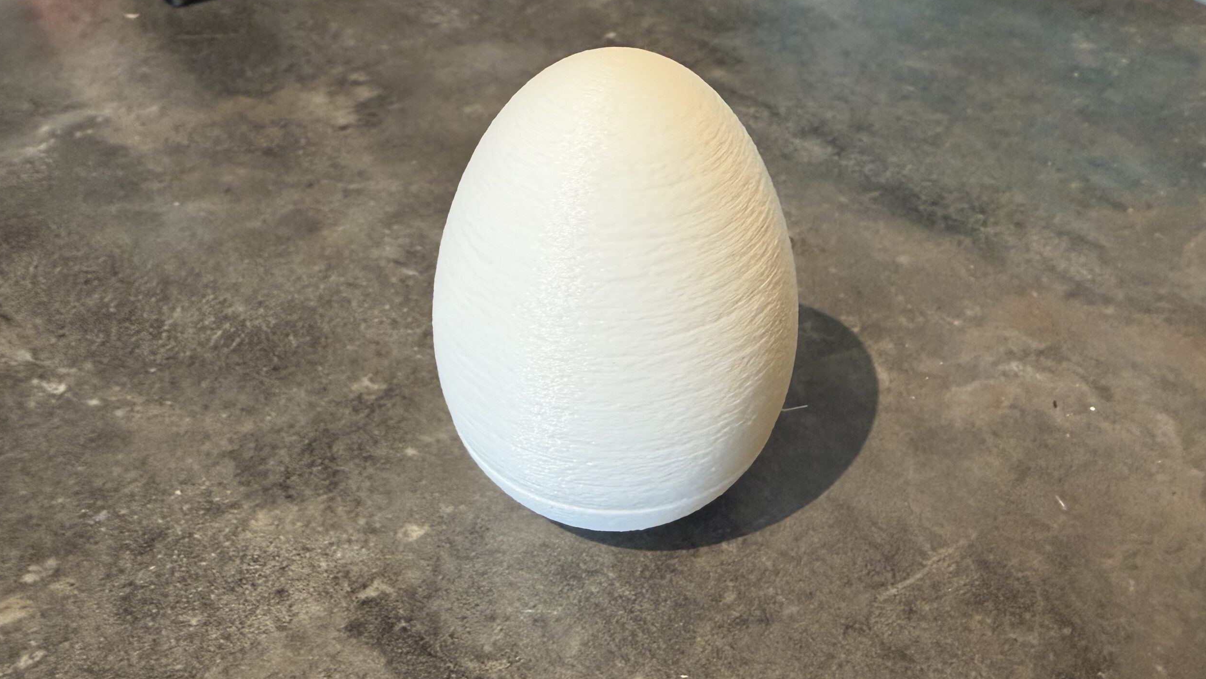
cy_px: 333
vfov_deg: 40.2
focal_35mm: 29
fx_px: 927
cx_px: 604
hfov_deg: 66.1
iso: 250
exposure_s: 1/50
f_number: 2.2
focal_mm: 2.22
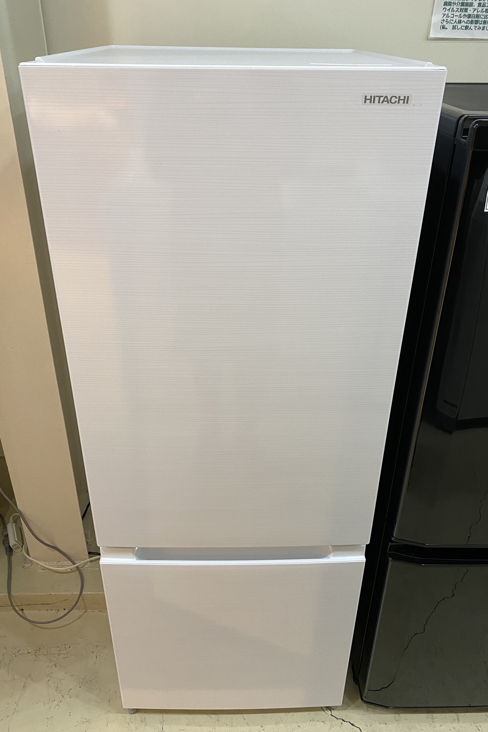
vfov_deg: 65.5
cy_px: 375
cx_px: 245
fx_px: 569
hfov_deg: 46.4
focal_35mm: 28
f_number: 1.8
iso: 200
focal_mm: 4.25
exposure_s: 1/50
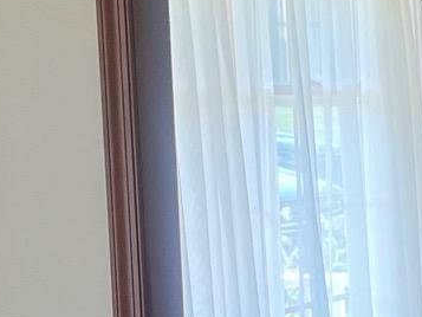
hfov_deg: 11.4
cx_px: 947
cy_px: 247
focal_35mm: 149
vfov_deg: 9.9
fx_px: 1817
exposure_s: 1/121
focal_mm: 5.1
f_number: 1.6
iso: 100
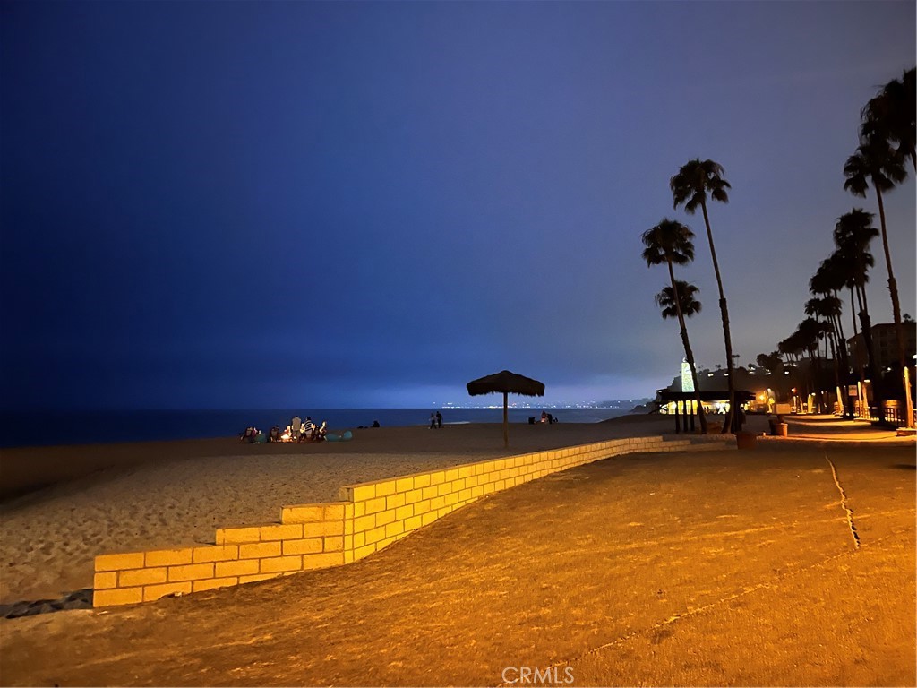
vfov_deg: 53.1
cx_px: 458
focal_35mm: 26
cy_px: 344
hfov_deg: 67.3
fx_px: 689
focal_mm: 5.1
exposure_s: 1/5
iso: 800
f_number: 1.6
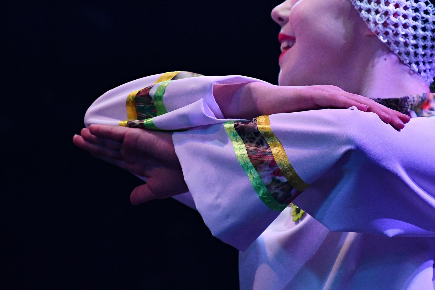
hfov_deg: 4.1
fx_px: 6005
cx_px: 314
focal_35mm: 497
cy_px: 86
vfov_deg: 2.8
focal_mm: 200
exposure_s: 1/1000
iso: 2500
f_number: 5.6
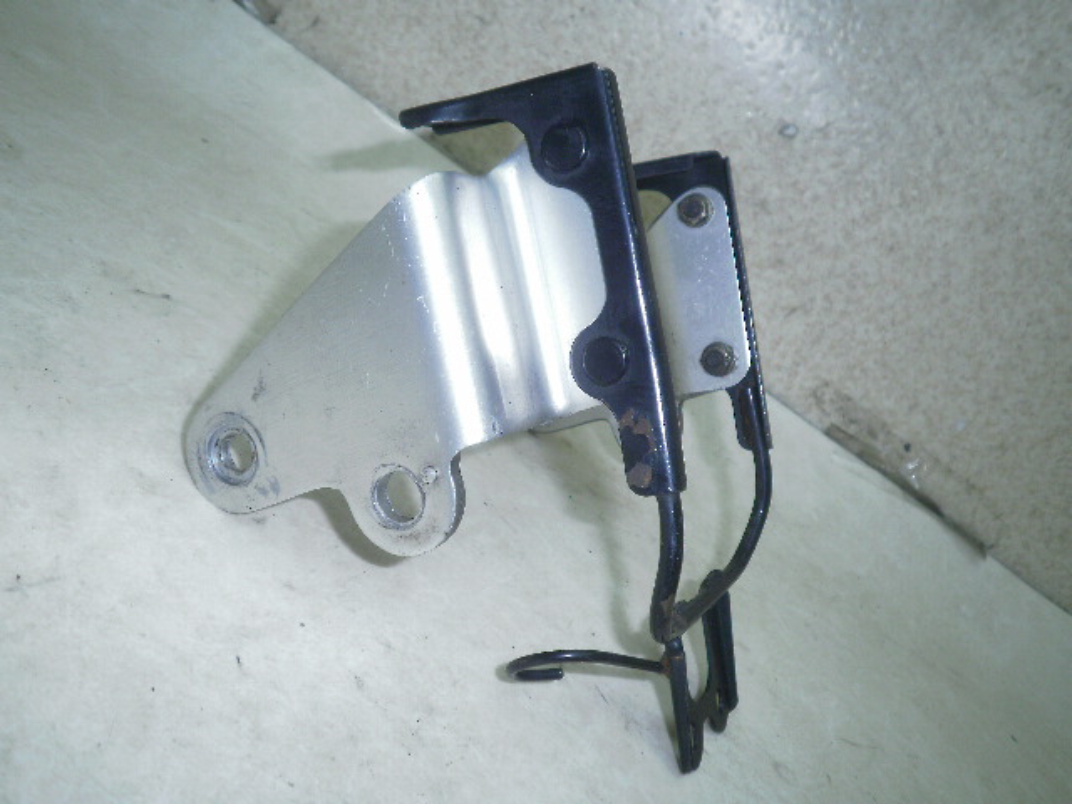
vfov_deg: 45.4
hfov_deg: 58.4
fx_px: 960
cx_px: 536
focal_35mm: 31
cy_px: 402
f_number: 2.9
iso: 100
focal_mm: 5.45
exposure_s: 1/80
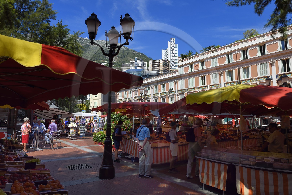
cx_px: 146
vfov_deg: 53.1
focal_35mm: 24
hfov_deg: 73.8
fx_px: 195
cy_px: 98
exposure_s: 1/250
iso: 200
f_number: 11
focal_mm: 24
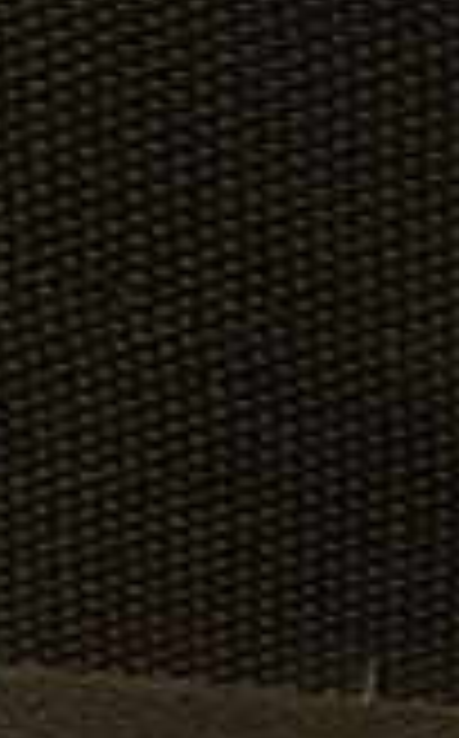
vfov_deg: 11.0
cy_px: -518
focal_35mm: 181
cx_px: 976
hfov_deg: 6.9
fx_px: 3635
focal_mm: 3.99
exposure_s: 1/15
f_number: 1.8
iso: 800
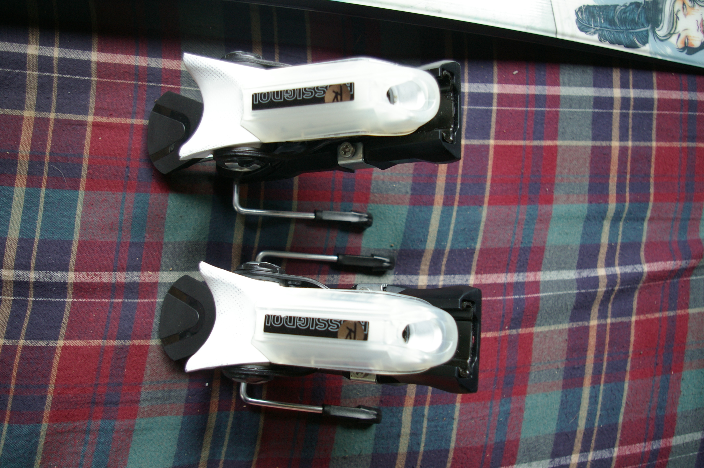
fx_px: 586
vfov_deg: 43.5
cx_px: 352
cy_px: 234
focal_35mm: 30
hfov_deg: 62.0
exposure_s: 1/50
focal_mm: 20
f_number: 4
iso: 400
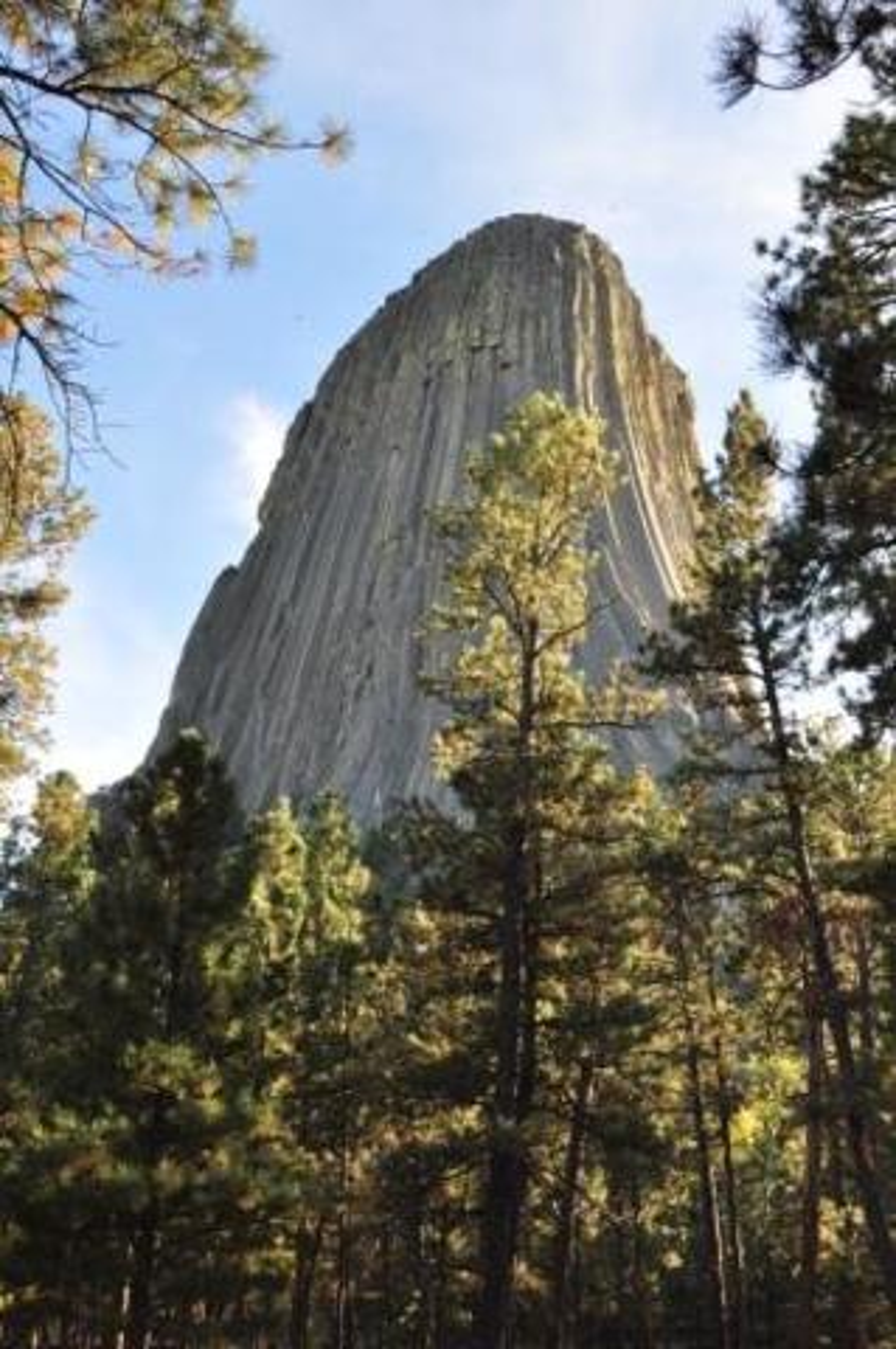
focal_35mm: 39
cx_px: 448
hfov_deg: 34.1
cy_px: 674
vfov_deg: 49.6
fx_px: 1459
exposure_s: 1/200
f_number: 7.1
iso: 400
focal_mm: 26
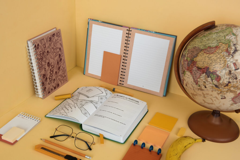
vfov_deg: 28.1
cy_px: 80
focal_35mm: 48
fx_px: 320
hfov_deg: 41.1
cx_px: 120
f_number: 13
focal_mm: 48
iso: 100
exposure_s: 1/125
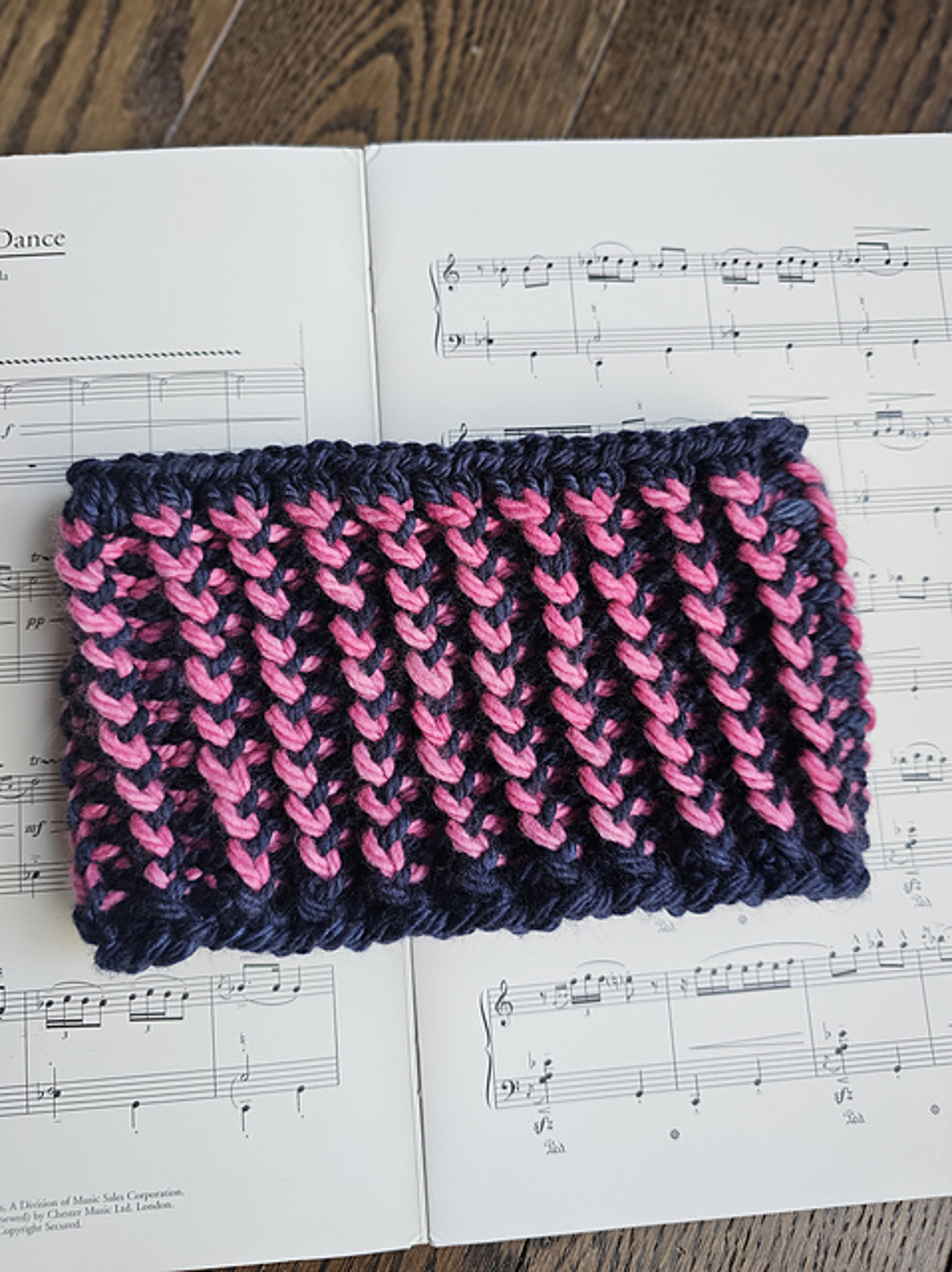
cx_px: 476
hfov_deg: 58.8
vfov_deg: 74.0
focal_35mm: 23
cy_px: 636
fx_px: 845
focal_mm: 6.3
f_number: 1.7
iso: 160
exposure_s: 1/120
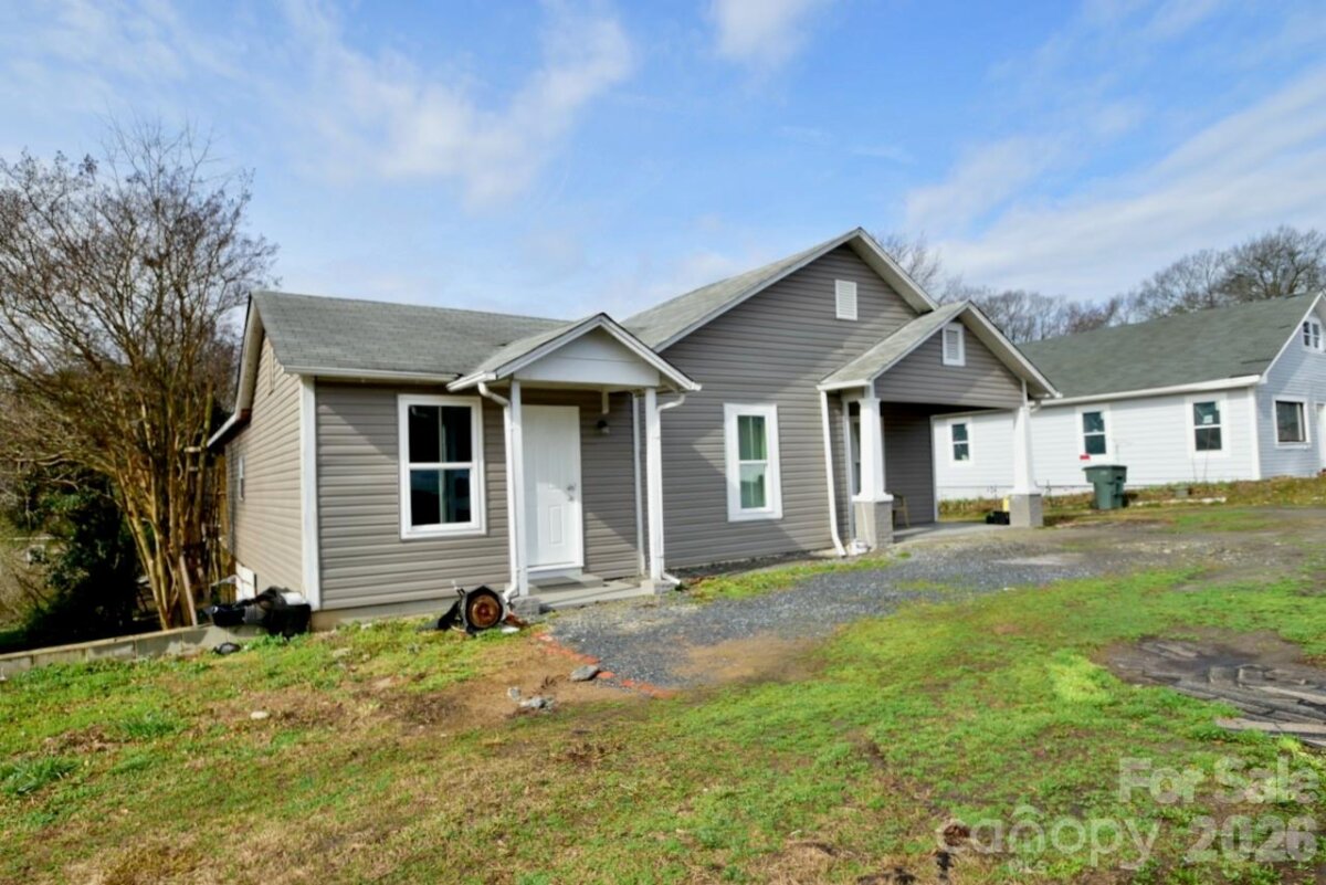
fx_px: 718
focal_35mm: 20
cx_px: 663
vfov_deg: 63.3
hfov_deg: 85.4
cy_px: 442
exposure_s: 1/160
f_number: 11
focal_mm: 13
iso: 125
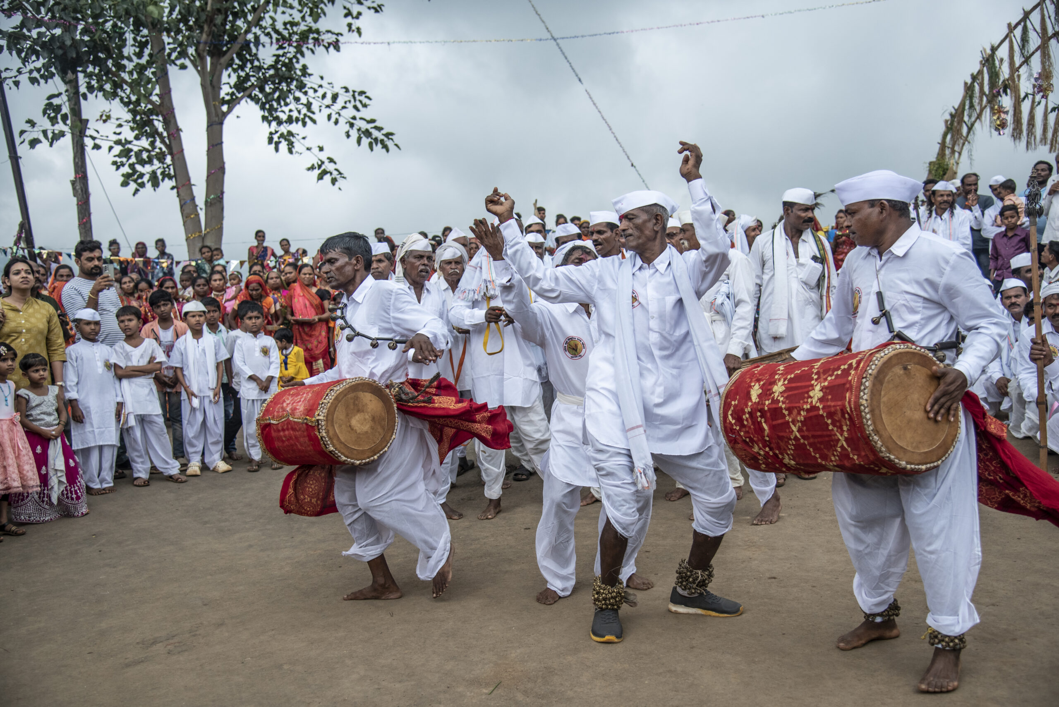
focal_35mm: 38
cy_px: 354
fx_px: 1118
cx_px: 530
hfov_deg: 50.7
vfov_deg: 35.1
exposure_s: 1/1000
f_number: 4
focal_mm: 38
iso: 640
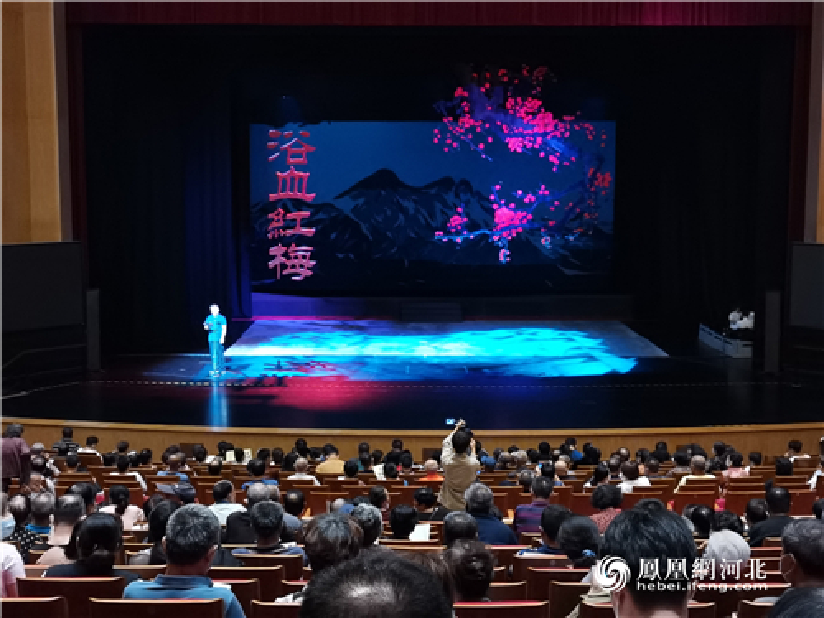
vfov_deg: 28.0
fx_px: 1238
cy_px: 309
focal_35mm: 52
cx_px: 412
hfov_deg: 36.8
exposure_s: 1/24
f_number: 1.8
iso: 1250
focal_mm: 5.58
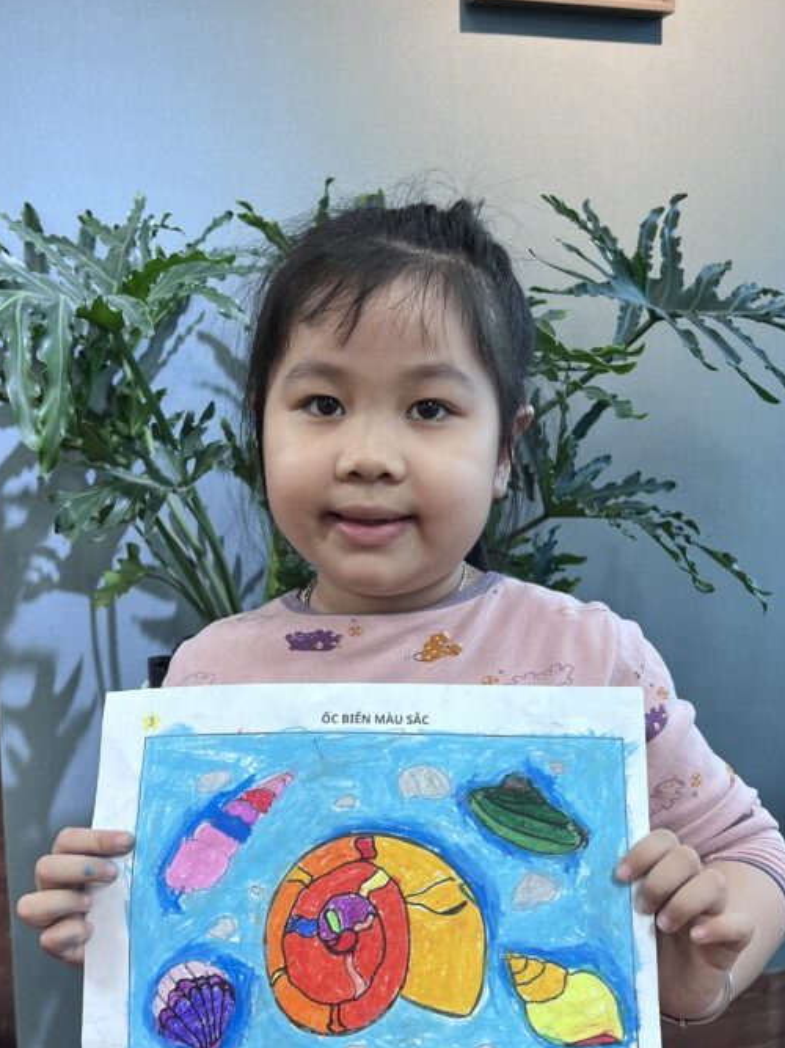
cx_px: 347
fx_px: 1180
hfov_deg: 36.8
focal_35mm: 39
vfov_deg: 47.8
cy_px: 592
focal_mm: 5.7
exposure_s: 1/100
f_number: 1.5
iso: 64
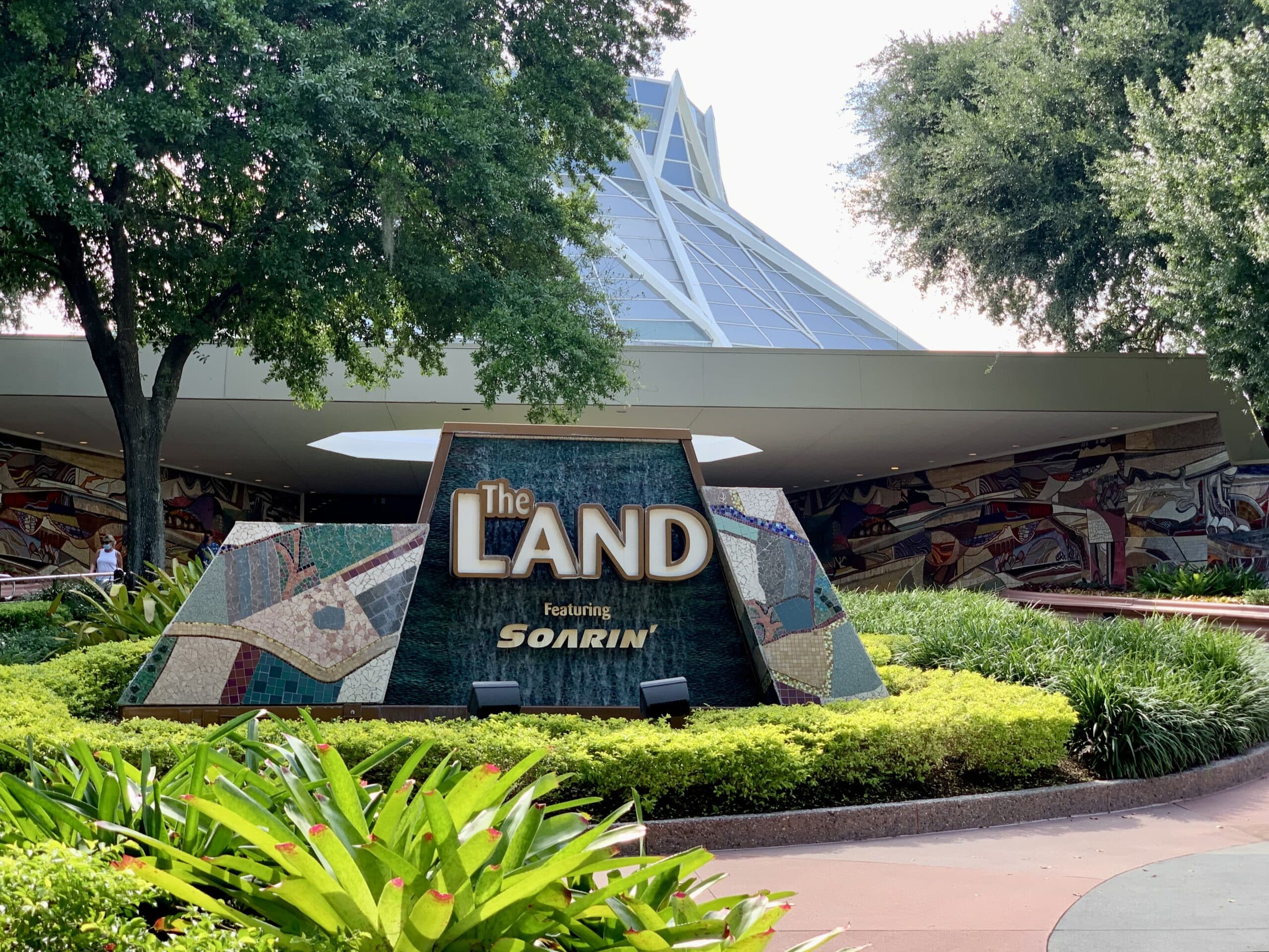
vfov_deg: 28.0
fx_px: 1906
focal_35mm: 52
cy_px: 476
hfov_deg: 36.8
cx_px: 634
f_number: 2.4
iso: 20
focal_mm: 6
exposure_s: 1/122
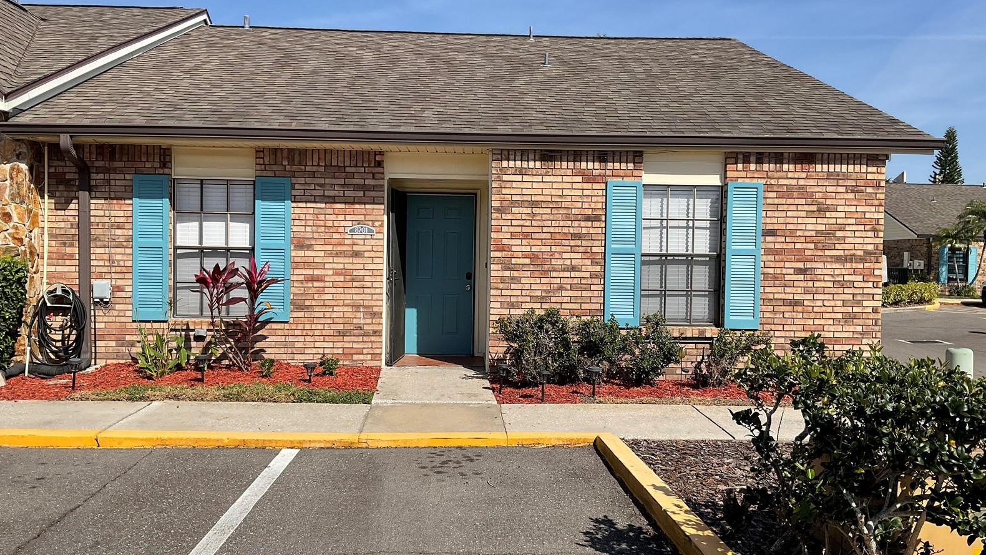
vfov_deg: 36.7
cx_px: 491
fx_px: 837
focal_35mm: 32
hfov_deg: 61.0
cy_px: 285
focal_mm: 3
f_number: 1.8
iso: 20
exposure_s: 1/2959
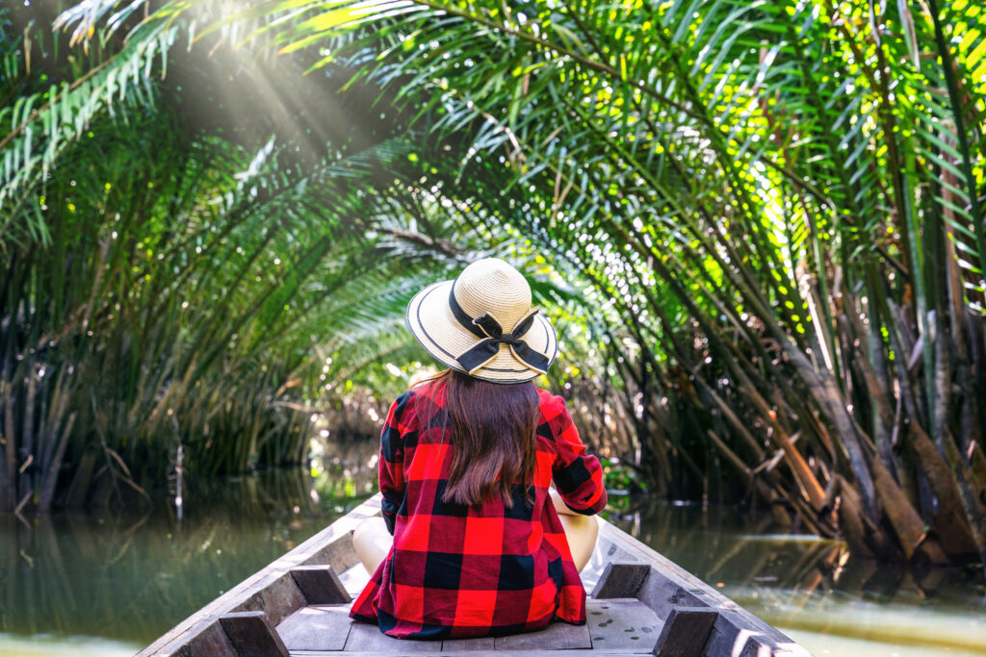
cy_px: 328
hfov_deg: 30.1
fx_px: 1835
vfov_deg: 20.3
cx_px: 493
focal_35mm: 67
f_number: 5.6
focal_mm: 67
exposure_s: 1/50
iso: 250
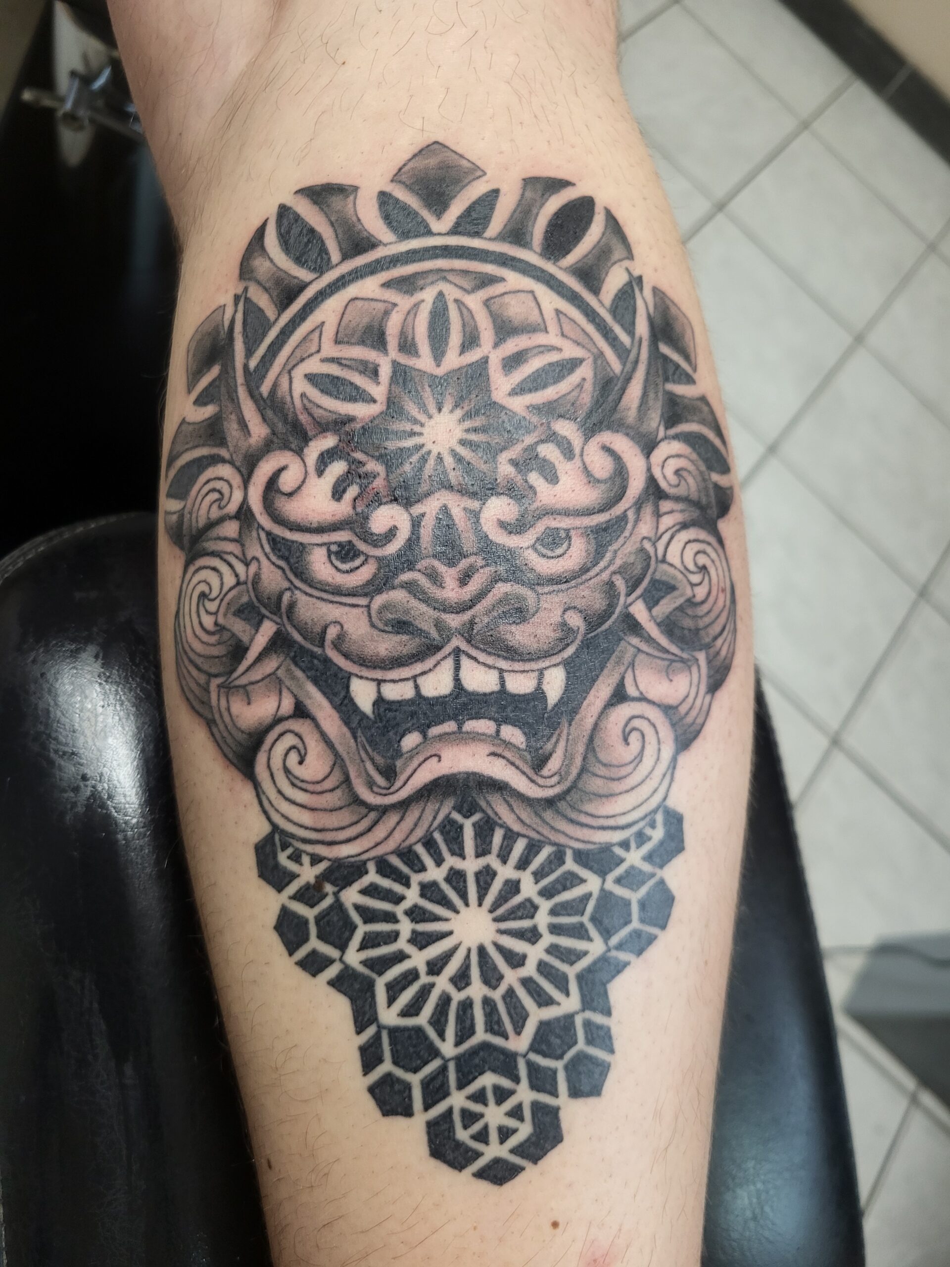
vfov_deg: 67.3
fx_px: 951
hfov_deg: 53.1
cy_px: 634
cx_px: 475
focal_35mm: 26
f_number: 1.8
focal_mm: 5.4
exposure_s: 1/50
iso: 320
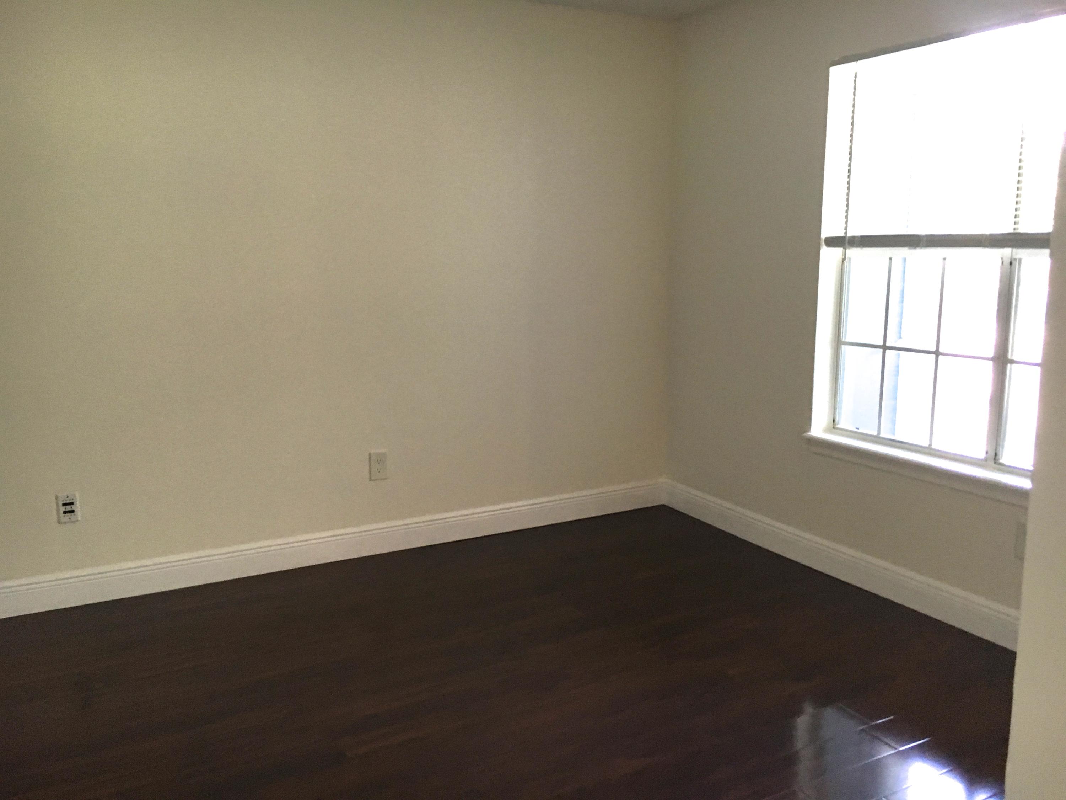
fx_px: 893
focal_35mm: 29
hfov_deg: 61.7
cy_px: 400
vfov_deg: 48.2
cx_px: 533
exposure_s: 1/30
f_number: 2.2
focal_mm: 4.15
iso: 125
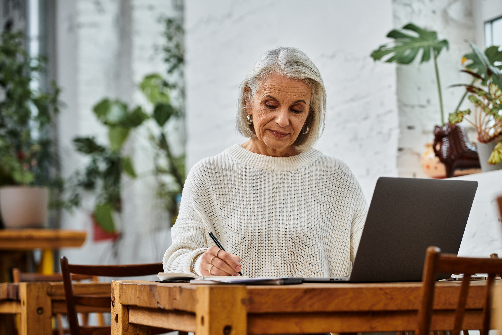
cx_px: 251
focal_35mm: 120
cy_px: 168
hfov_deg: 17.1
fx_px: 1673
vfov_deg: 11.4
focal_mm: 120
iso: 100
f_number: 4
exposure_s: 1/160
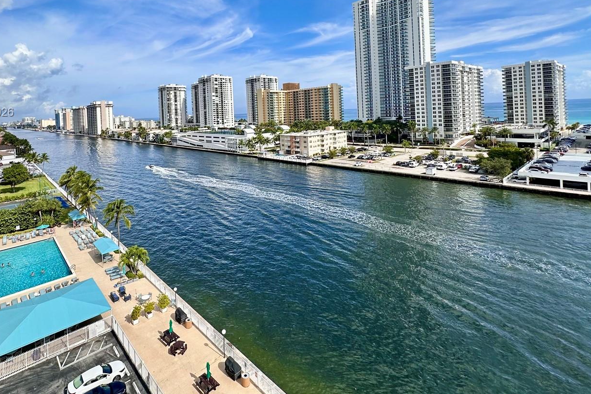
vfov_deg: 61.9
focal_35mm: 19
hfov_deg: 86.3
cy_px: 113
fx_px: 312
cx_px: 249
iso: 50
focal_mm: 2.22
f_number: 2.2
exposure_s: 1/1795
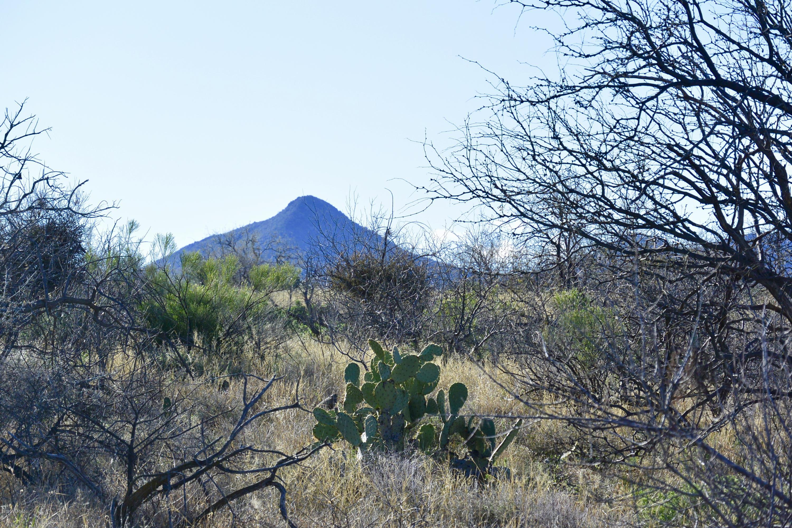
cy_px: 264
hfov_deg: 12.8
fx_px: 3520
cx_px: 396
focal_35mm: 160
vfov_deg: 8.6
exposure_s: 1/800
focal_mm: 59.4
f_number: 5
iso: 160
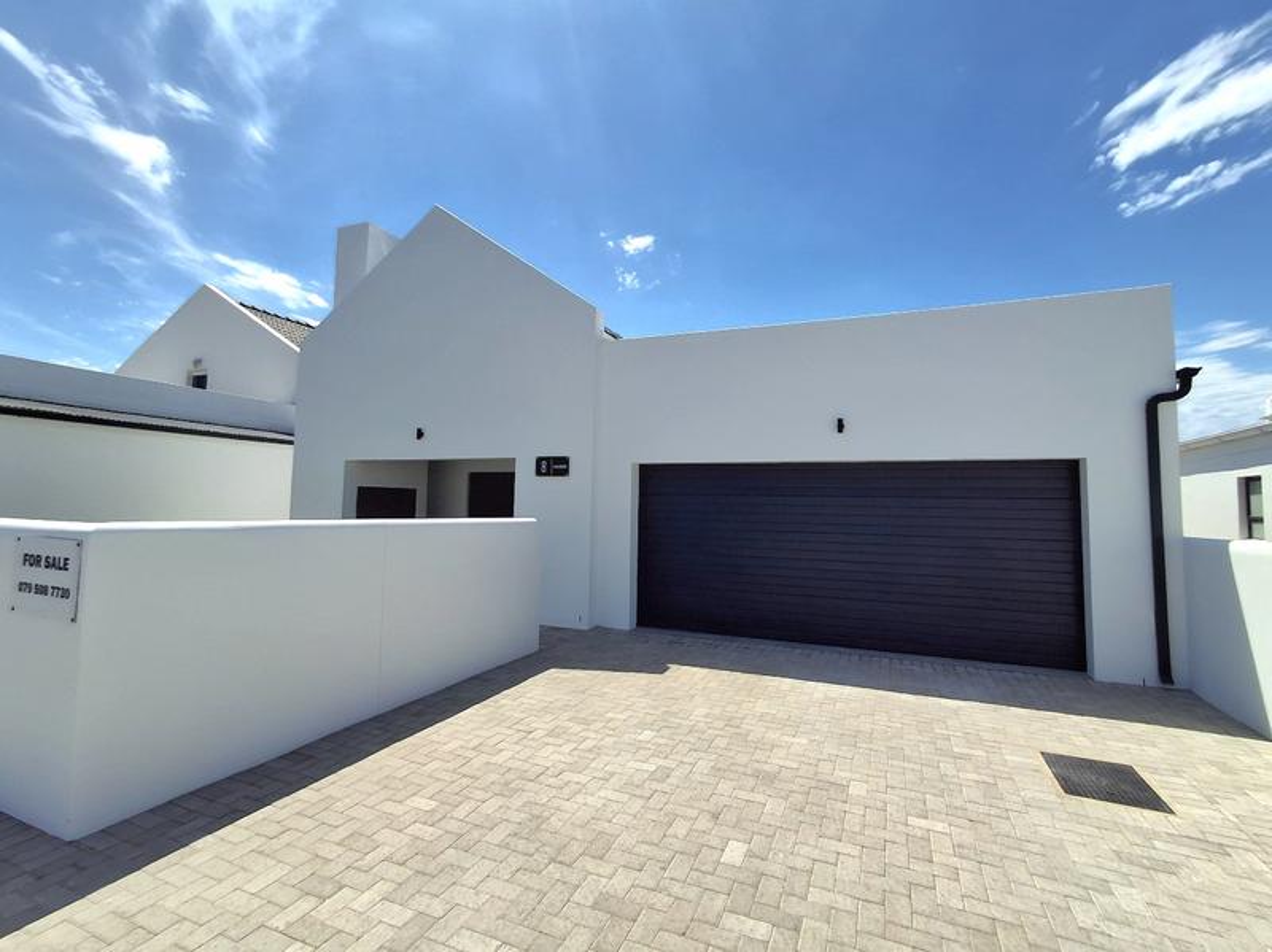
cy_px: 476
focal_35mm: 16
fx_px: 588
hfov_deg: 94.5
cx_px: 636
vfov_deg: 78.0
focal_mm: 1.64
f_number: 2.2
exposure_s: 1/2500
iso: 40
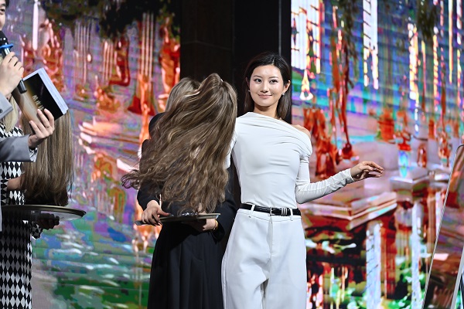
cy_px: 154
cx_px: 232
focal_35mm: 125
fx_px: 1611
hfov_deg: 16.4
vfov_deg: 11.0
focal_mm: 125
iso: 800
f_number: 3.2
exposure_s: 1/500
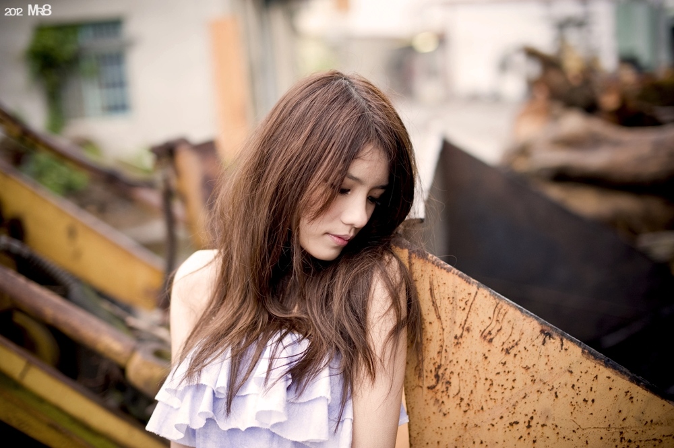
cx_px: 337
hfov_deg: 39.6
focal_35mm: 50
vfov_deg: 26.9
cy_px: 224
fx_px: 935
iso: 500
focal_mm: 50
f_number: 1.8
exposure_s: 1/320
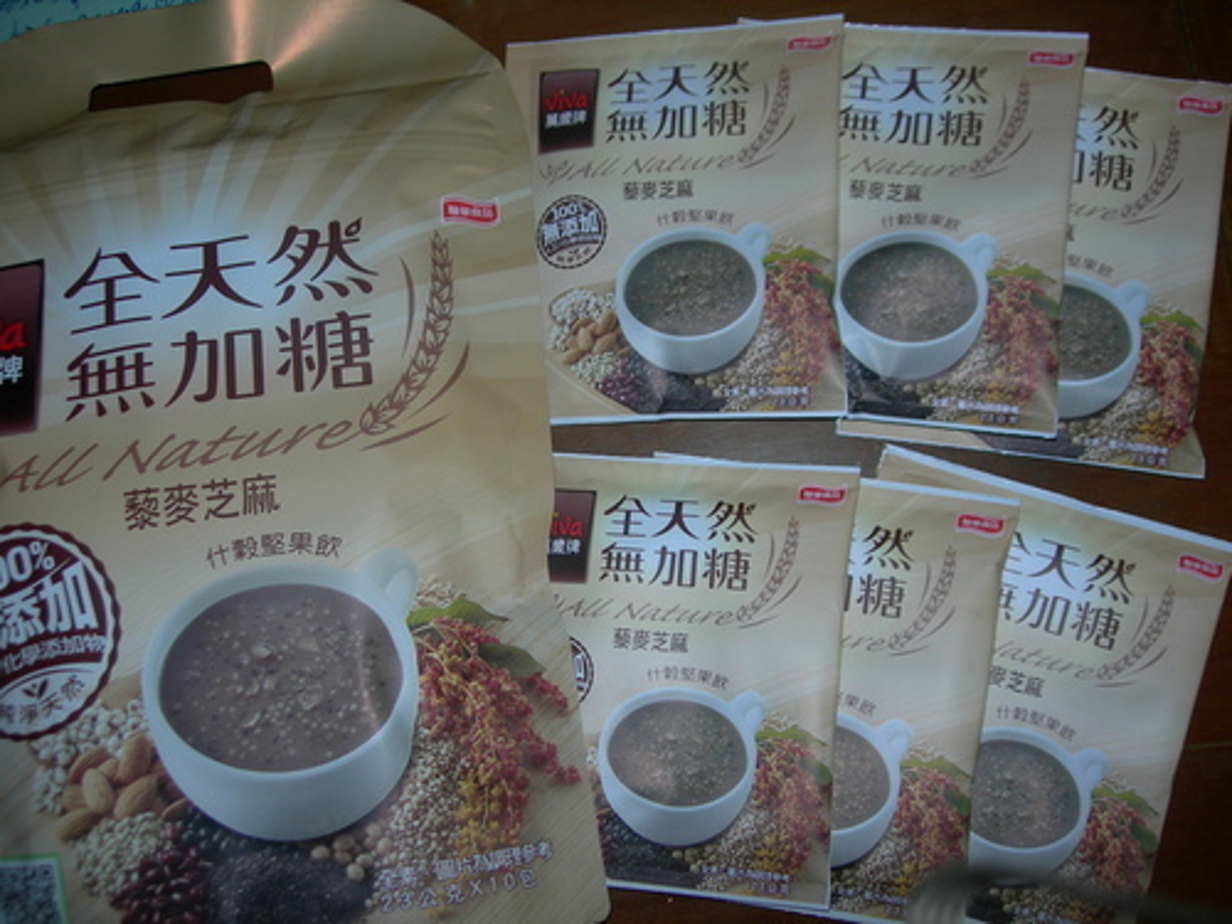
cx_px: 616
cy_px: 462
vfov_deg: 37.7
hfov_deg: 49.0
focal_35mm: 38
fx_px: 1352
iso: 50
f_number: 2.8
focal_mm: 7.8
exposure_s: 1/60.1
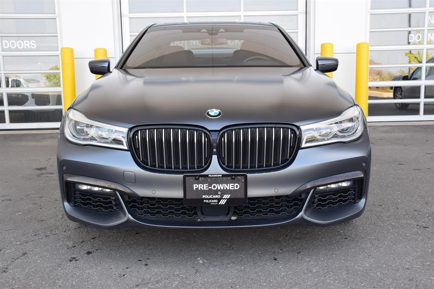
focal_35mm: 39
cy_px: 144
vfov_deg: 34.2
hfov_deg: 49.6
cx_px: 217
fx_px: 470
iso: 400
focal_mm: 26
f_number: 9
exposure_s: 1/100
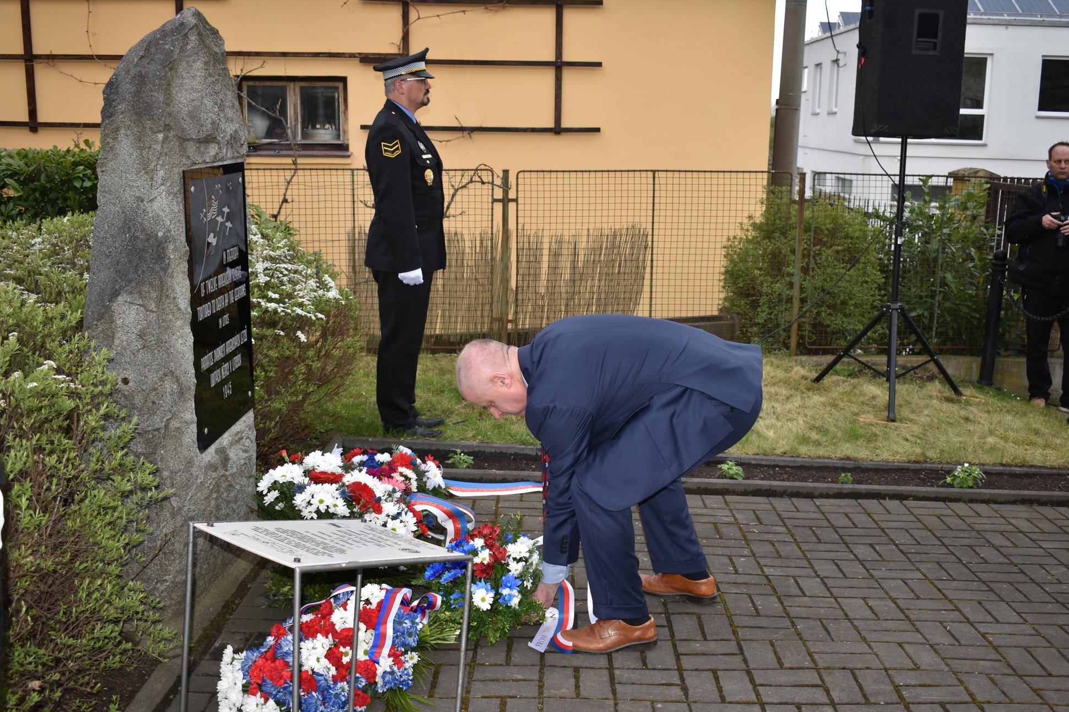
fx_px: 1099
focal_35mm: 37
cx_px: 541
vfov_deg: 35.9
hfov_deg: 51.9
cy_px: 359
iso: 100
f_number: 4
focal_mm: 24
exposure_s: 1/125
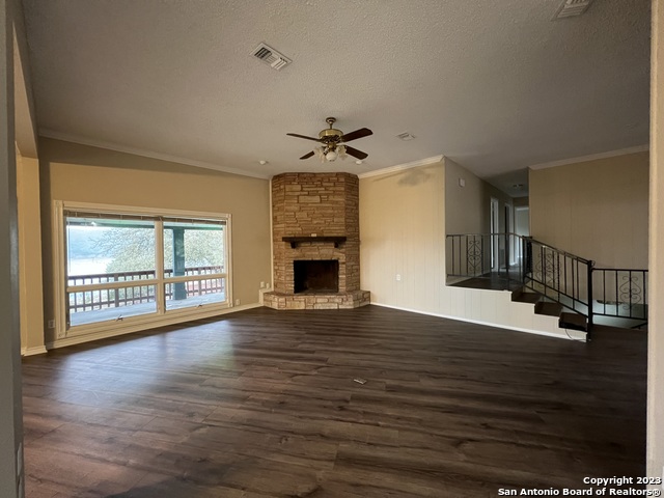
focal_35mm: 13
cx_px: 332
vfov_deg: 89.9
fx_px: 249
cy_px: 249
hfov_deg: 106.2
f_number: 1.8
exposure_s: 1/40
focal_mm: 1.57
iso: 800
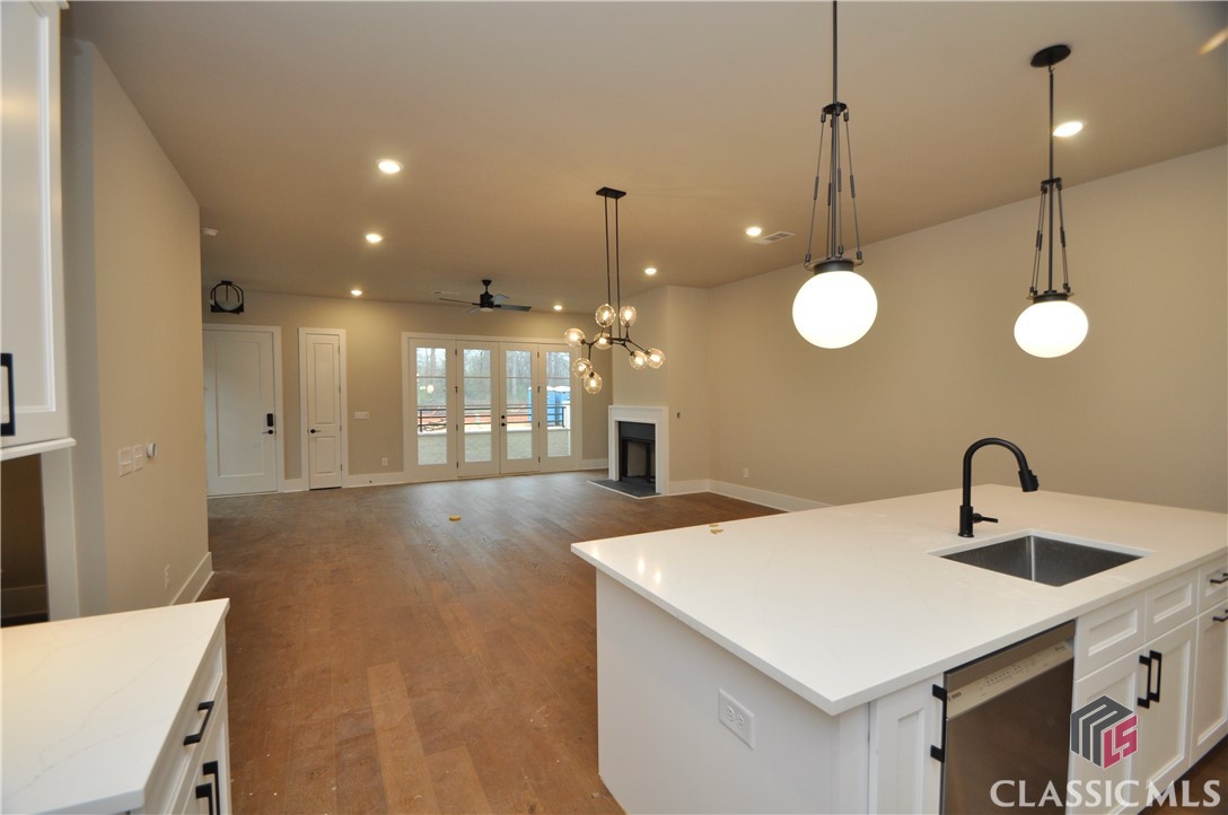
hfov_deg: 100.5
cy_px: 408
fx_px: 511
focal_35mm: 15
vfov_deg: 77.1
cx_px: 614
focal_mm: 10
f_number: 4.5
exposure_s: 1/80
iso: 400
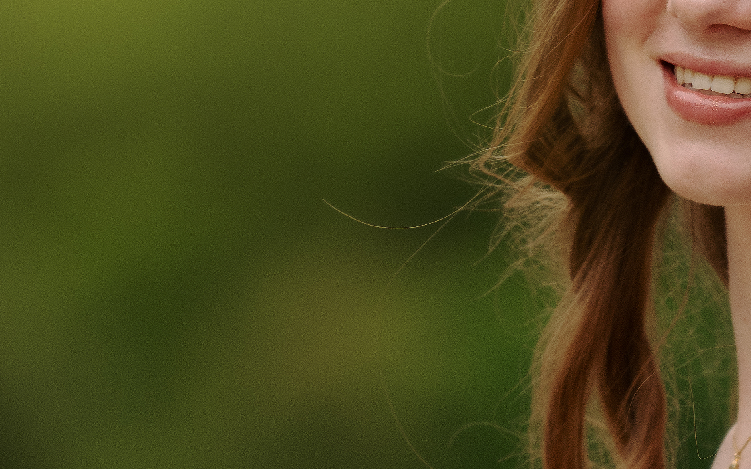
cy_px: 714
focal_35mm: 895
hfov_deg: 2.3
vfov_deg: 1.5
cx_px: 539
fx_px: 18318
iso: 160
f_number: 2.8
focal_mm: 200
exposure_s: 1/800
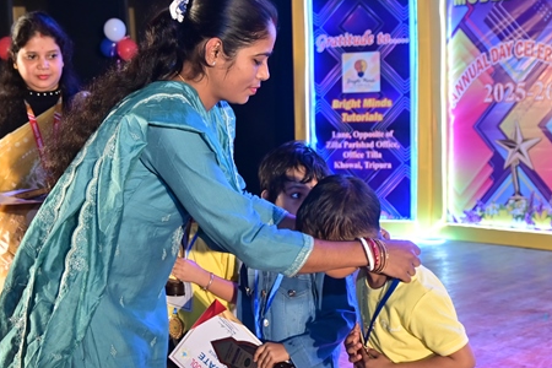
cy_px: 258
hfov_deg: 24.9
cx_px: 245
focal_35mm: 81
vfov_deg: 16.7
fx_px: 1247
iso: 640
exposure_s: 1/125
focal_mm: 30.5
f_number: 4.8
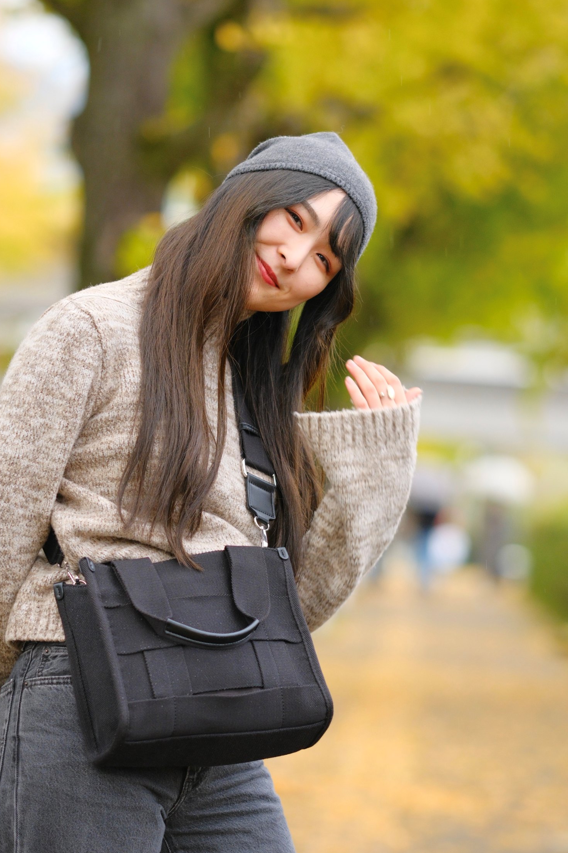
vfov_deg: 11.2
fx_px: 4331
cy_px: 453
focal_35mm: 183
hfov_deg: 7.5
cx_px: 256
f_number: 2
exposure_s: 1/240
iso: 500
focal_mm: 90
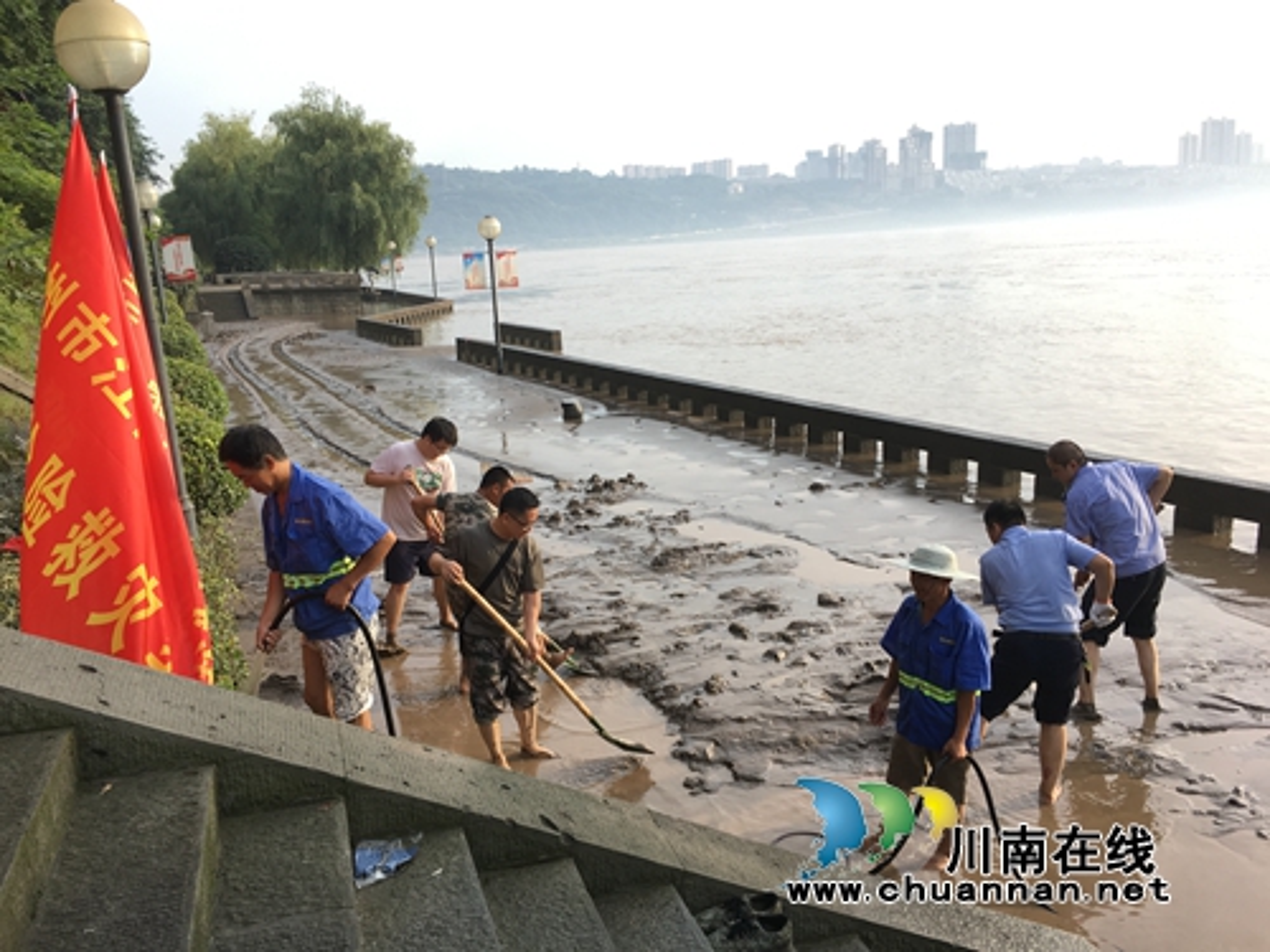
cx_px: 635
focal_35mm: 29
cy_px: 476
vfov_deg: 48.2
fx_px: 1064
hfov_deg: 61.7
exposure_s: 1/339
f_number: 2.2
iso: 25
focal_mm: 4.15
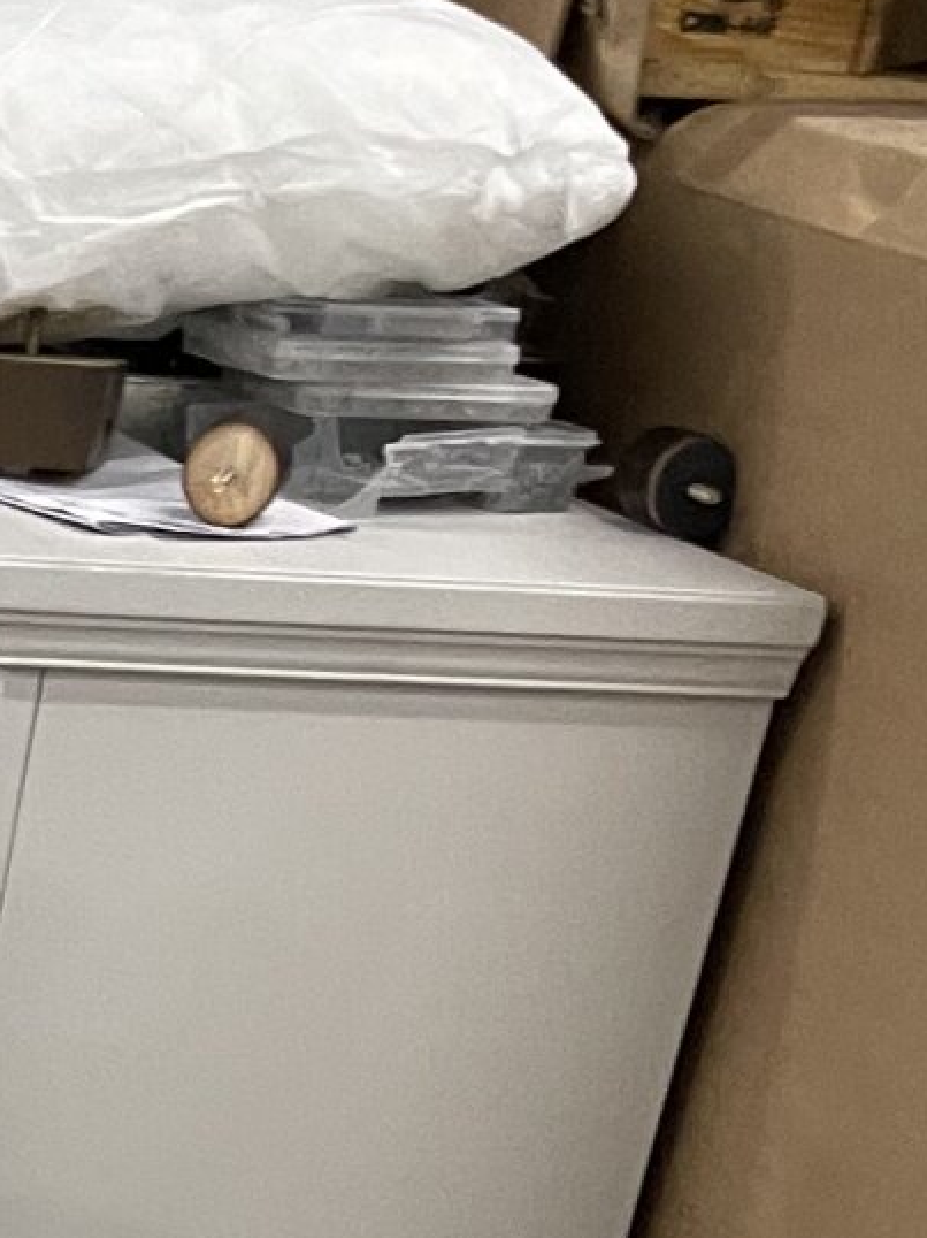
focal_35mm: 119
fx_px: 4252
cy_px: 2524
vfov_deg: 13.9
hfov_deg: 11.4
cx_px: -835
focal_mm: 5.1
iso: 160
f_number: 1.6
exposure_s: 1/60
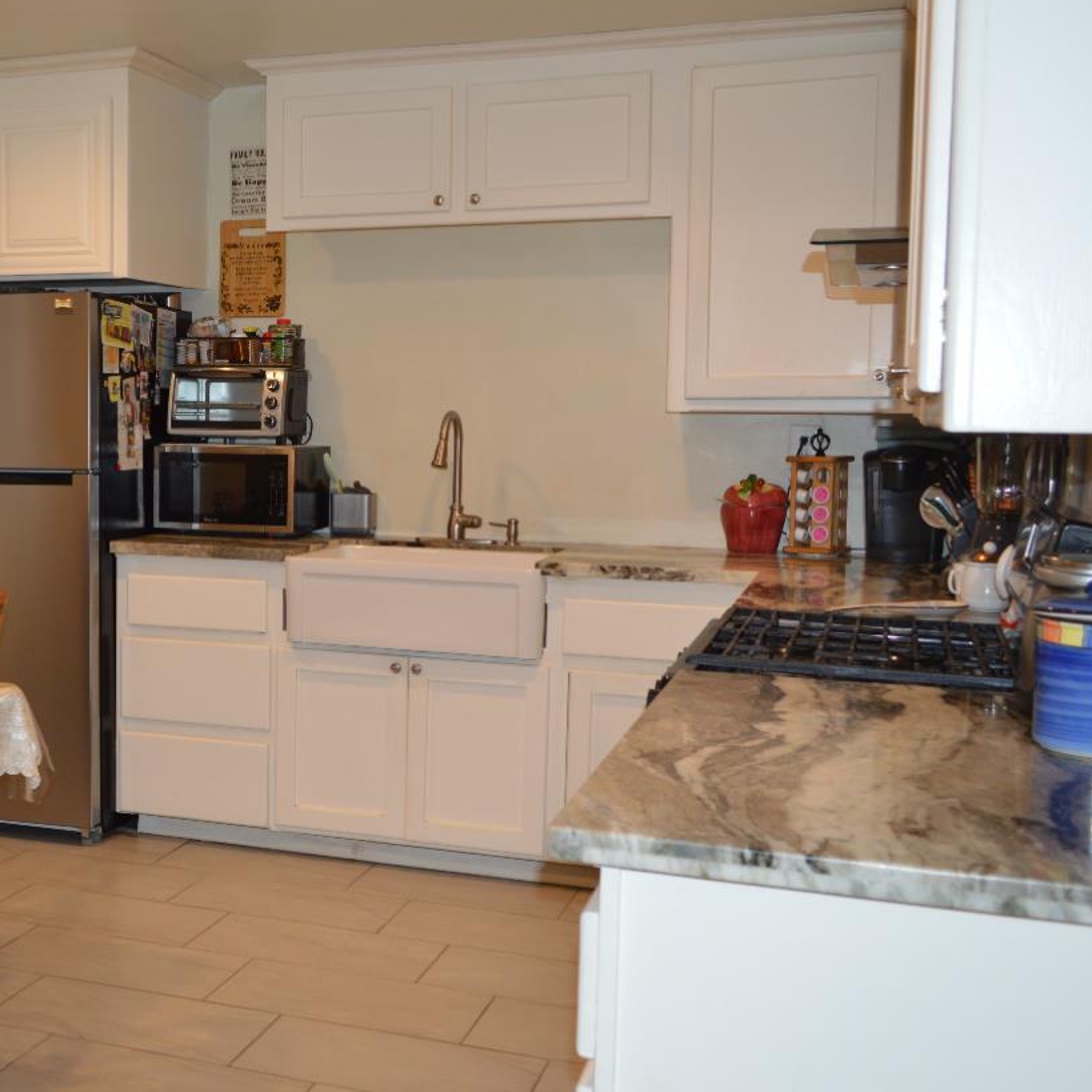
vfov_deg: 40.0
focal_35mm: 42
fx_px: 1499
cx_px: 245
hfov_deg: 38.8
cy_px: 543
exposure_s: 1/60
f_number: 3.5
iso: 400
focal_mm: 18
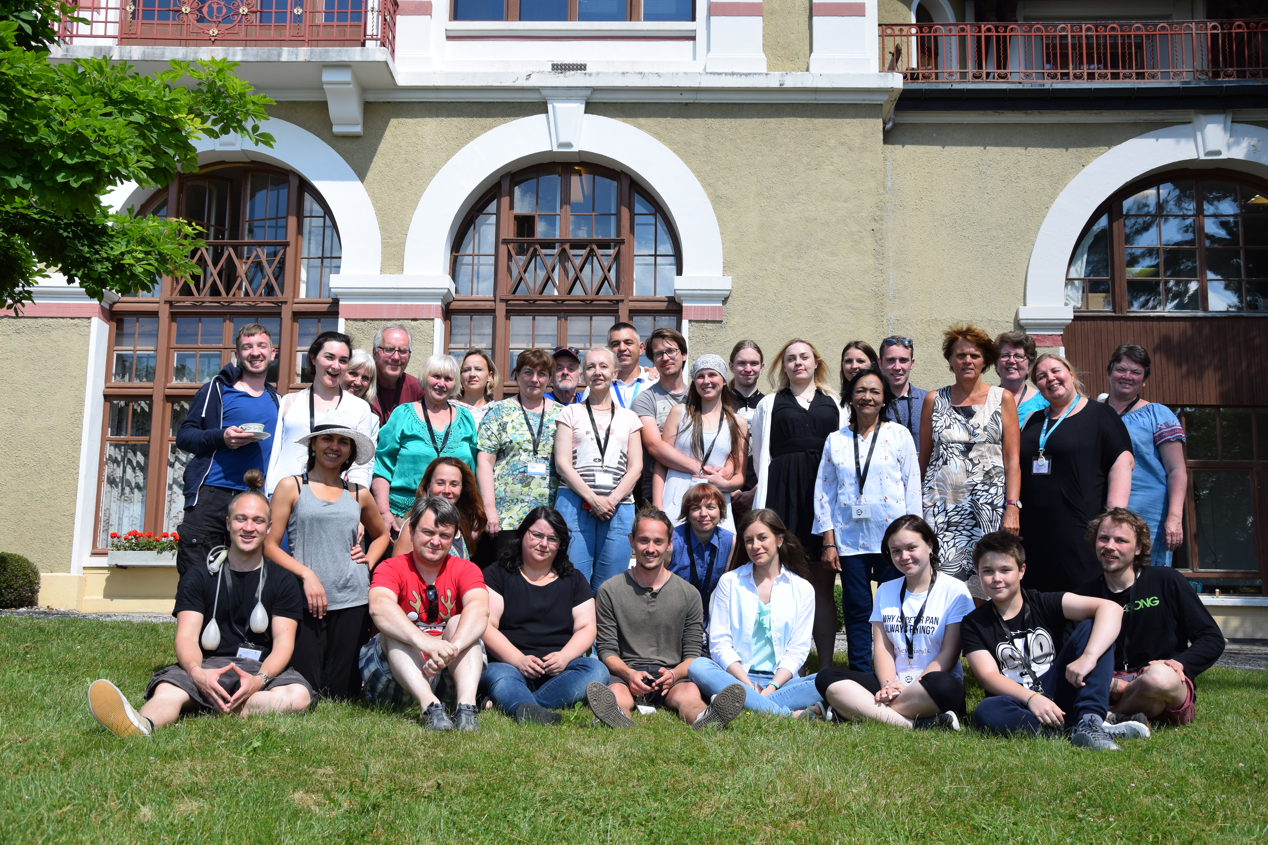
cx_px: 634
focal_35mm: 38
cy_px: 422
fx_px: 1321
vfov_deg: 35.5
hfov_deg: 51.3
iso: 200
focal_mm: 25
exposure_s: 1/400
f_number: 10
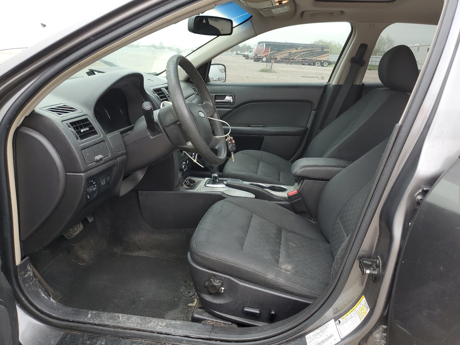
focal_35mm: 26
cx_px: 230
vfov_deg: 53.1
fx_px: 346
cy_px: 172
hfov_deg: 67.3
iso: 50
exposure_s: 1/154
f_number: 1.5
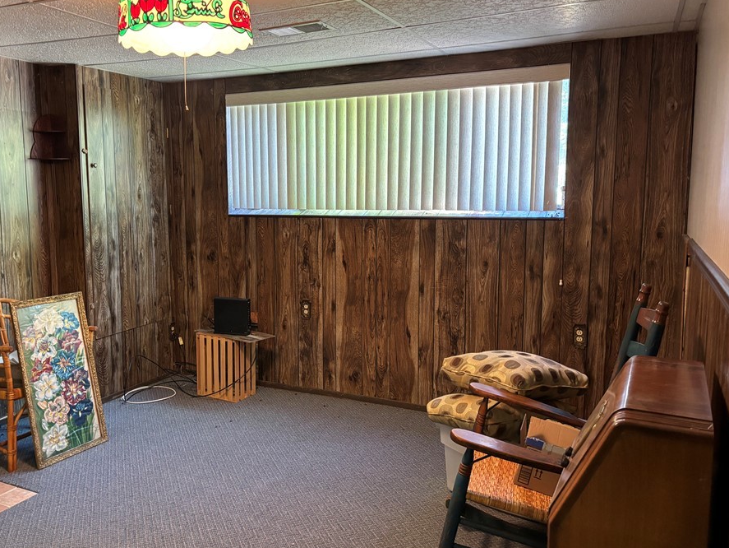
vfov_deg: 46.8
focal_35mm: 30
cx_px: 313
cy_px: 266
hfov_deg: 59.7
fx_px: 632
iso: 320
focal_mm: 5.96
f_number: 1.6
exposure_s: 1/60
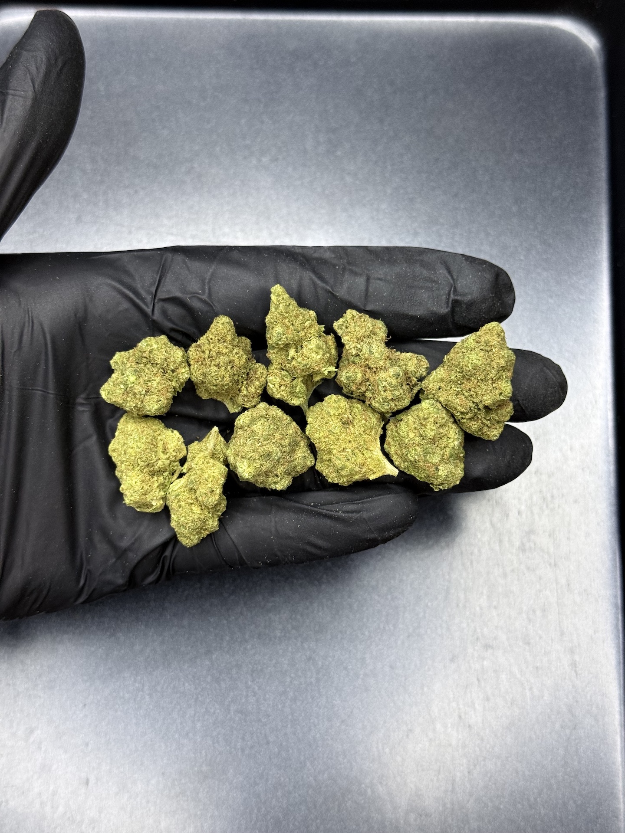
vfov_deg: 39.7
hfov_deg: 30.3
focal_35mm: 48
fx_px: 1156
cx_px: 312
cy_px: 416
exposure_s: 1/50
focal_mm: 6.76
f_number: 1.78
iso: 160
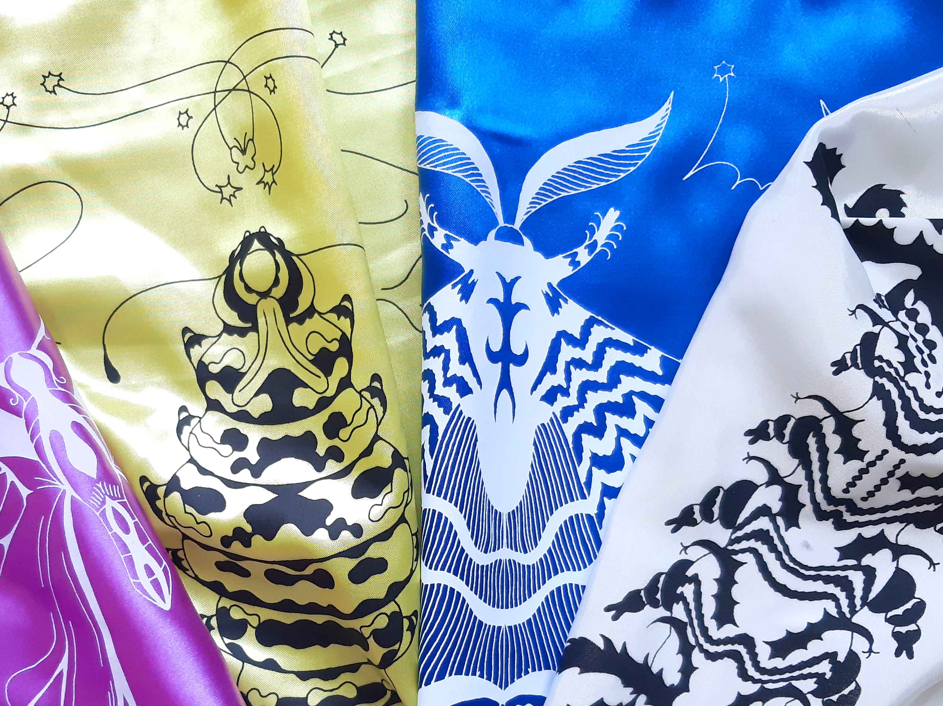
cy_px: 501
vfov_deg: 33.1
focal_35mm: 43
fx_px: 1171
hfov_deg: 43.7
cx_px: 386
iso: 200
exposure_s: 1/225
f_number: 1.7
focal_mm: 3.93
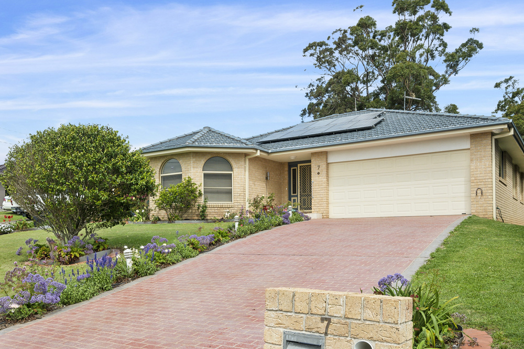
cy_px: 231
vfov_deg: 40.6
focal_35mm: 32
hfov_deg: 58.5
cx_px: 222
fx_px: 466
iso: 200
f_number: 9
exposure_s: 1/500
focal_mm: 20
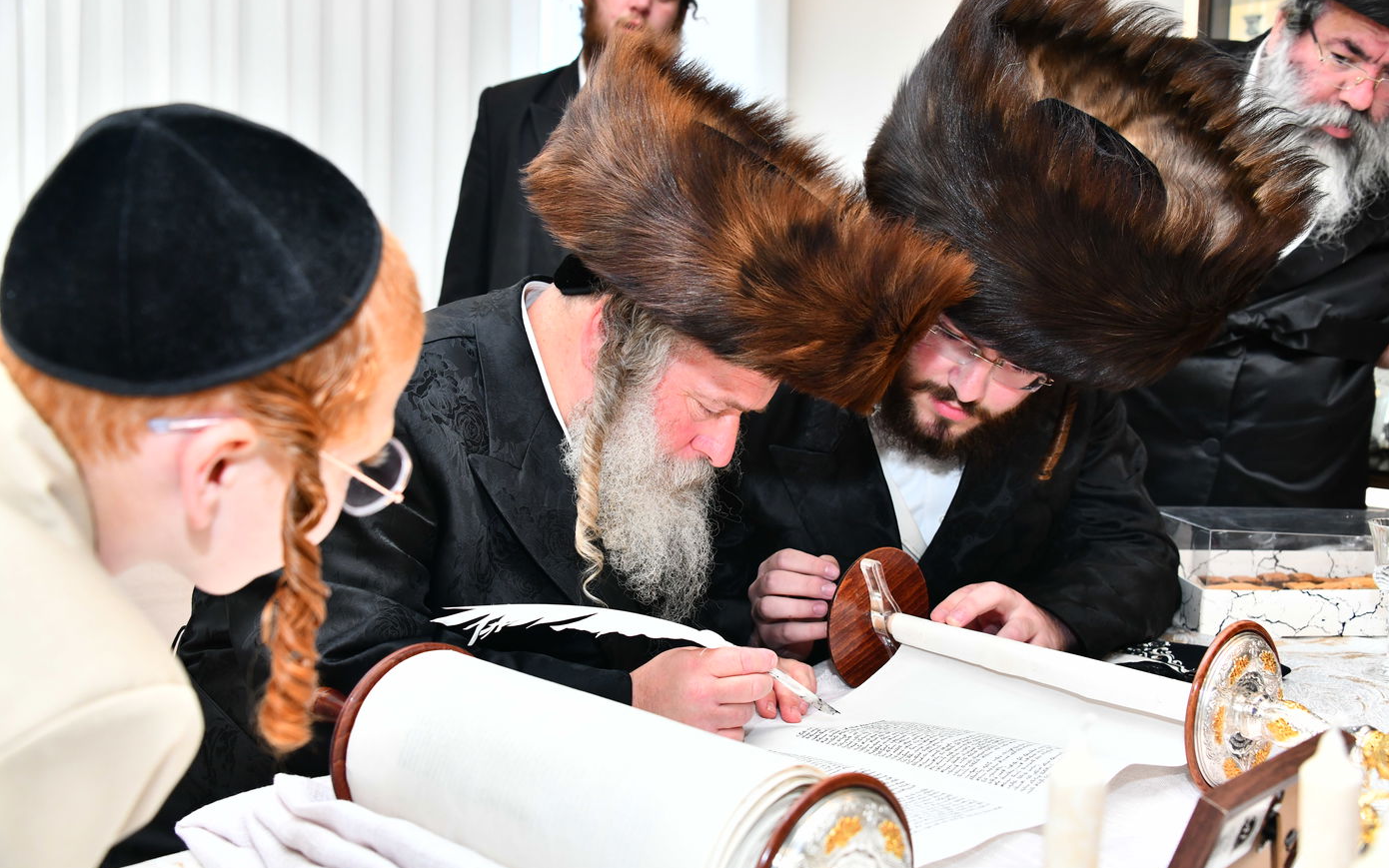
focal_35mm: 39
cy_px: 430
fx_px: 1476
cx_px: 698
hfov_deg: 50.4
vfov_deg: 32.8
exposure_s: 1/125
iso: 1000
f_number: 5.6
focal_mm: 38
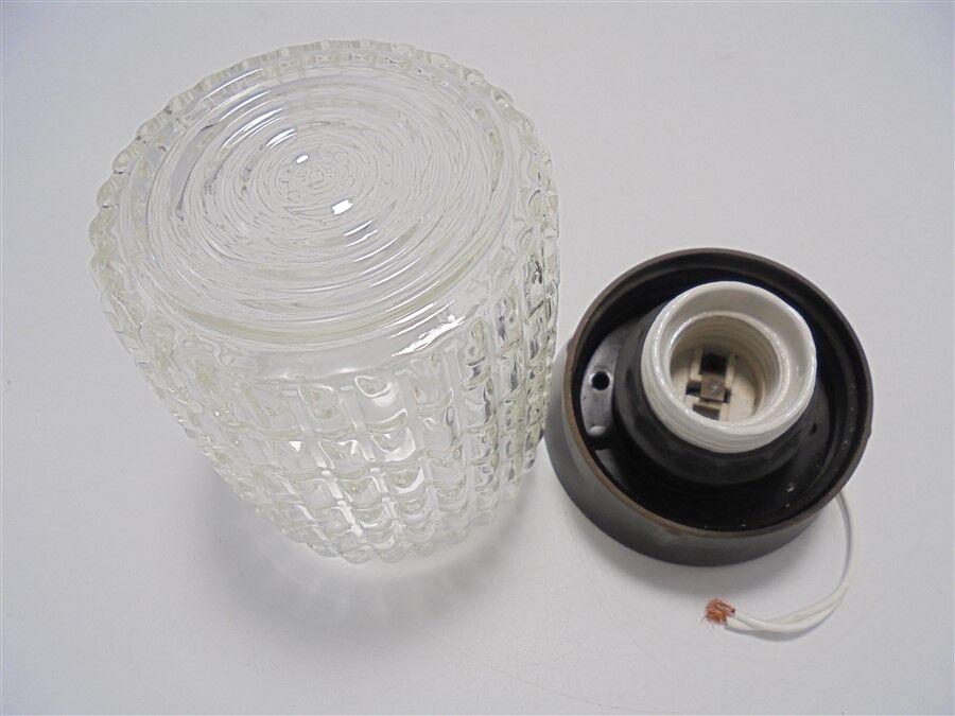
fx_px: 717
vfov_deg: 53.1
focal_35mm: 26
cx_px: 478
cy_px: 358
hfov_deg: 67.3
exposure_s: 1/100
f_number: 3.5
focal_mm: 4.6
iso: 100
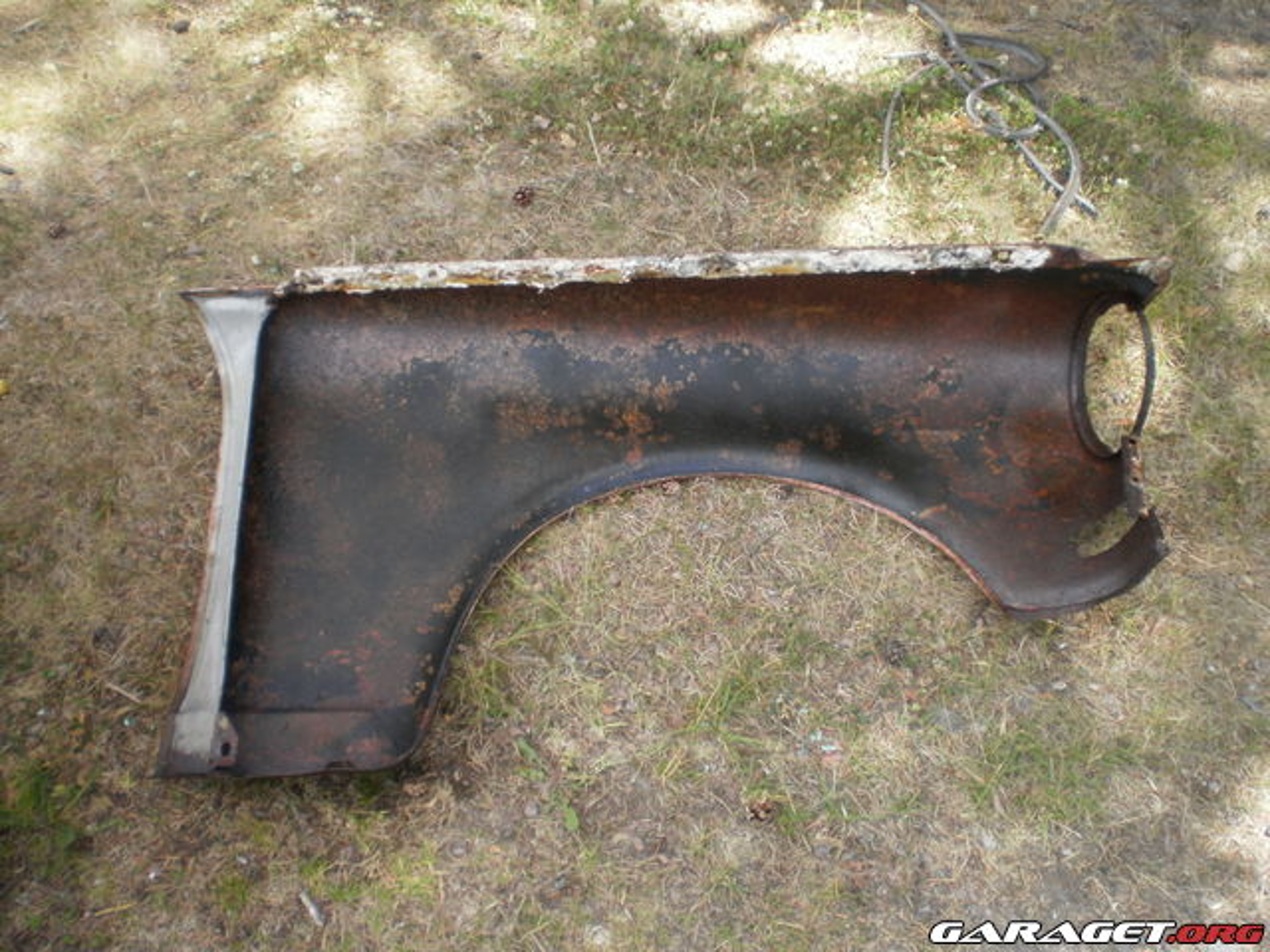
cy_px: 476
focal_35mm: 36
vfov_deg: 39.7
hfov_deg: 51.4
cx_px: 635
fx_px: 1321
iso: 100
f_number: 3.1
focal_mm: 6.3
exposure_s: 1/125
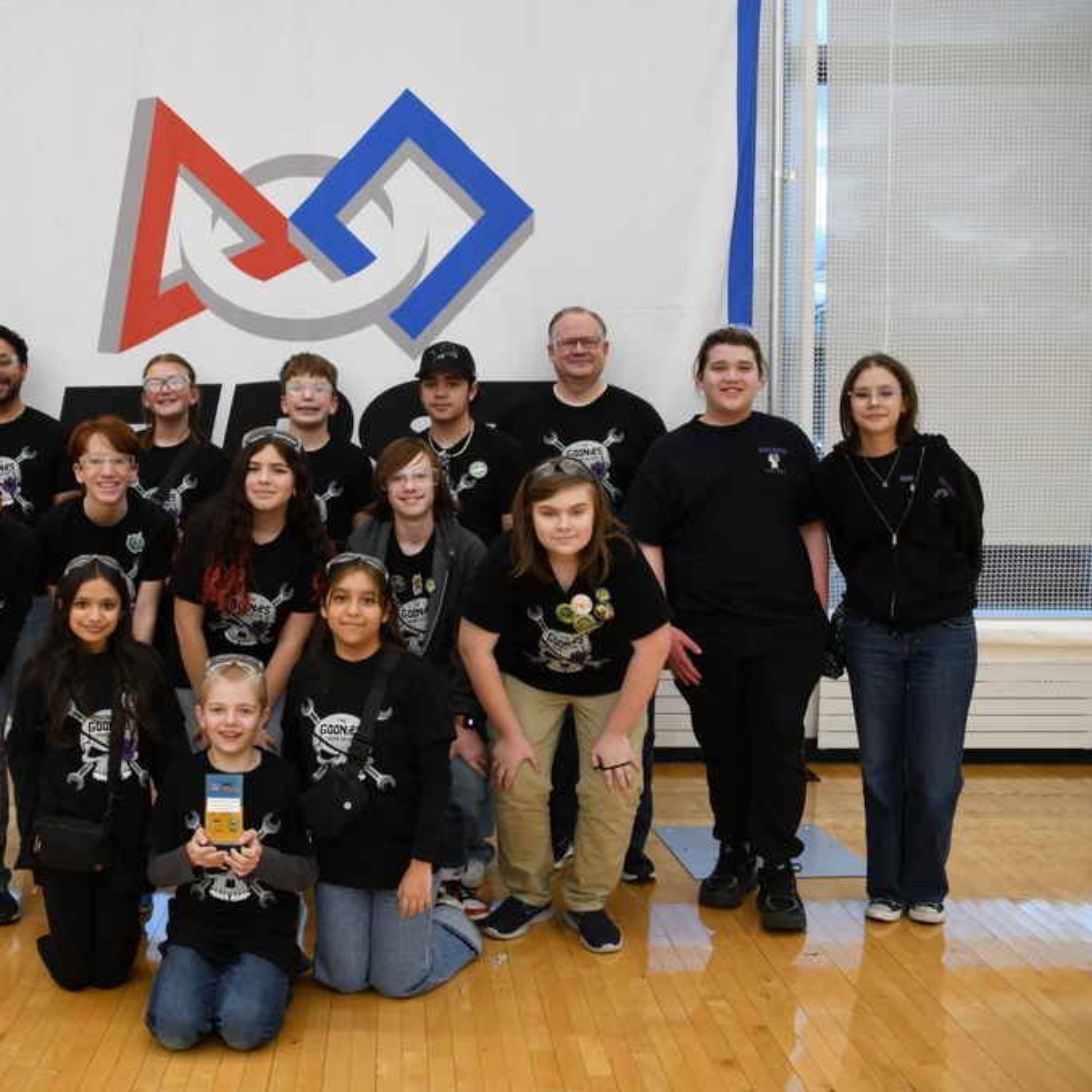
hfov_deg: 44.7
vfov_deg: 46.0
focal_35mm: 36
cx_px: 294
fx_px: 1285
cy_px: 548
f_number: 3.5
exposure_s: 1/30
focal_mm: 28
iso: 220
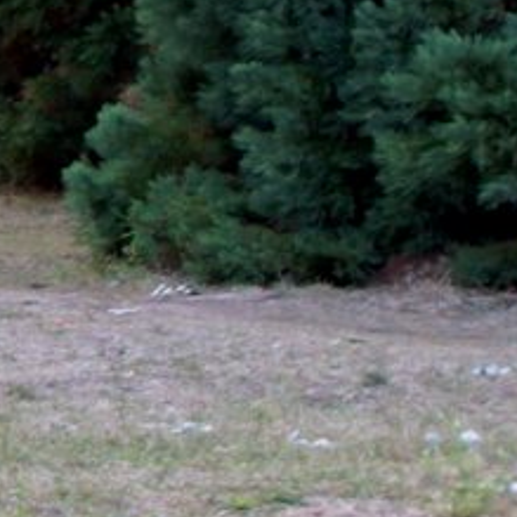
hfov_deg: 5.1
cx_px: -1154
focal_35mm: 325
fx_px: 5493
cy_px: -436
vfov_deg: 5.3
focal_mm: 35
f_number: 5.6
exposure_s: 1/60
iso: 200
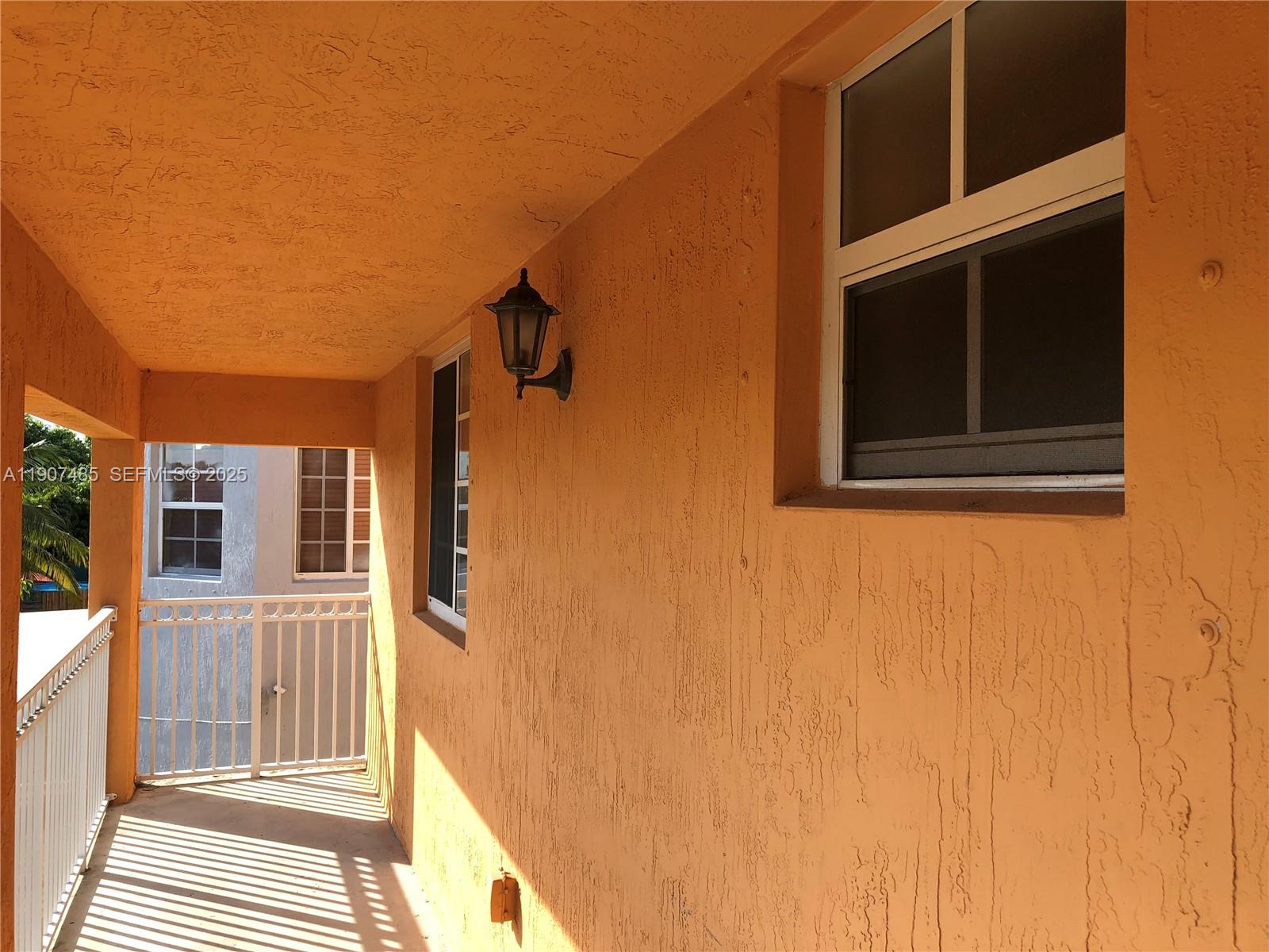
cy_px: 476
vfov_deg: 49.7
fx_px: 1026
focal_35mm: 28
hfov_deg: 63.4
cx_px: 634
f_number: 1.8
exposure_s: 1/527
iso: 20
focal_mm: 3.99
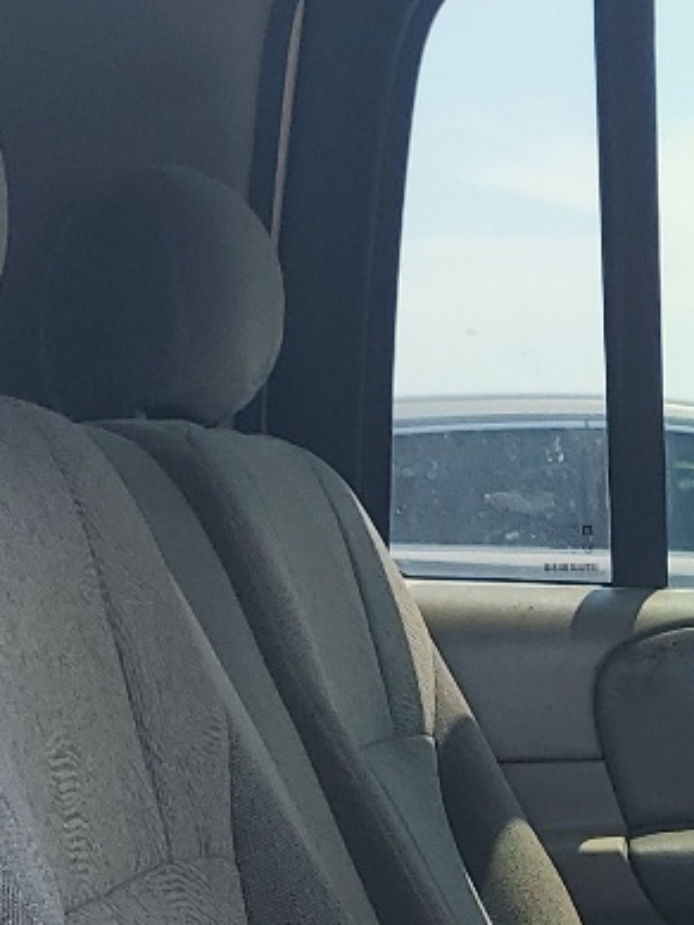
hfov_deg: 13.1
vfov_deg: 17.3
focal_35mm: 107
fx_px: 2859
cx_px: 1055
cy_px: 1203
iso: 50
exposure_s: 1/455
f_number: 1.5
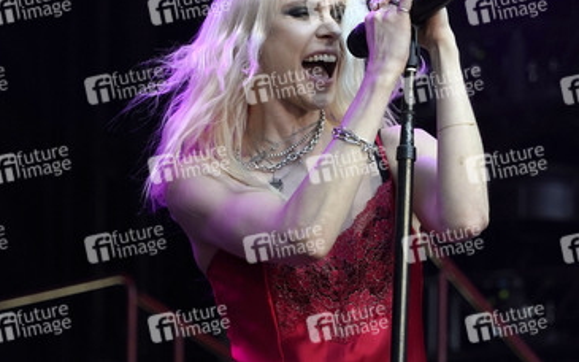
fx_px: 3376
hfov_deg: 9.8
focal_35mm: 214
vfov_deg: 6.1
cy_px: 125
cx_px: 305
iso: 1600
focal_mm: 170
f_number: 8
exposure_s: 1/400
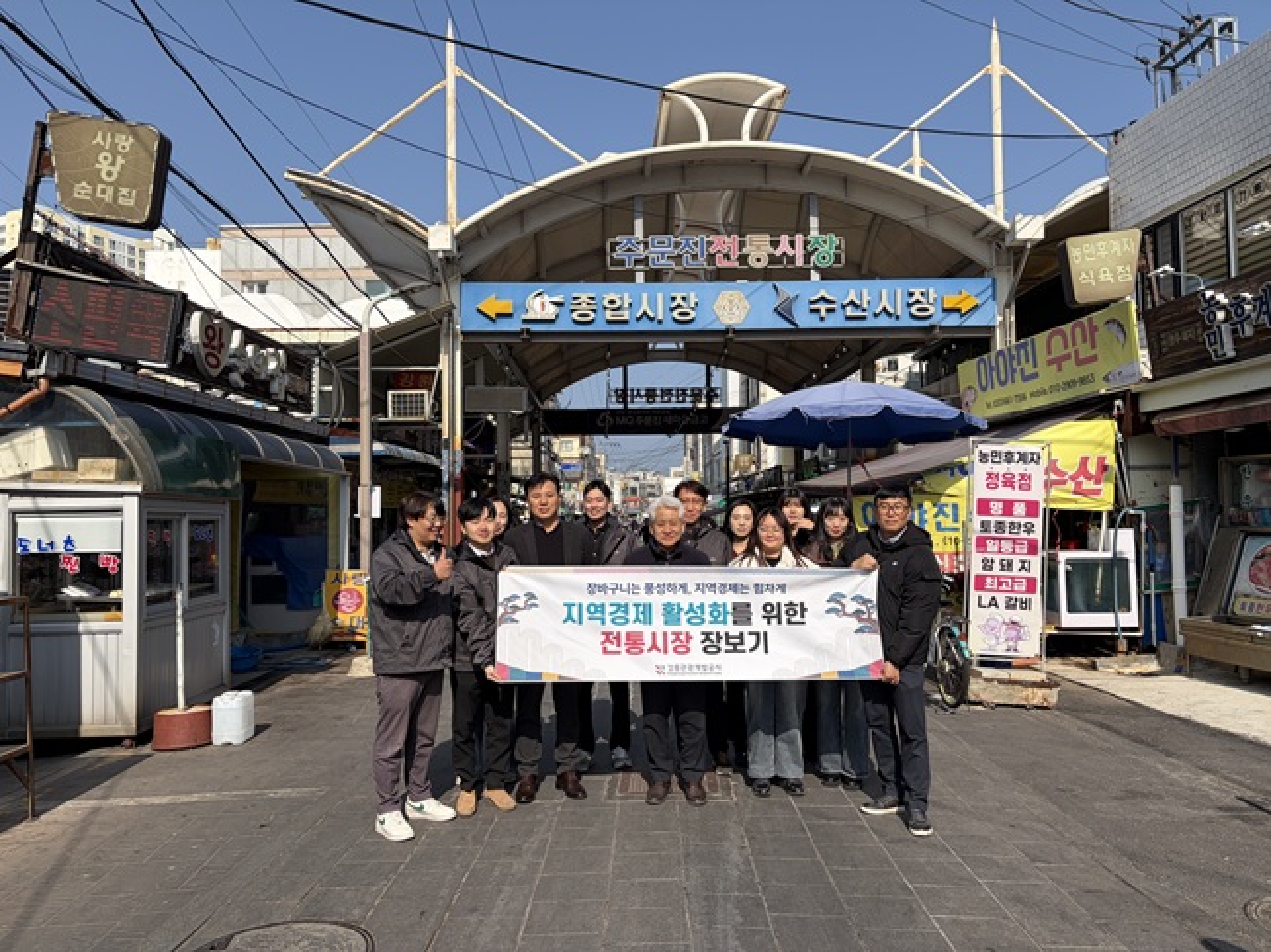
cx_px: 636
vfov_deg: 53.0
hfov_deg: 67.3
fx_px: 954
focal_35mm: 26
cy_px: 476
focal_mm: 5.96
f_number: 1.6
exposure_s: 1/4065
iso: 50
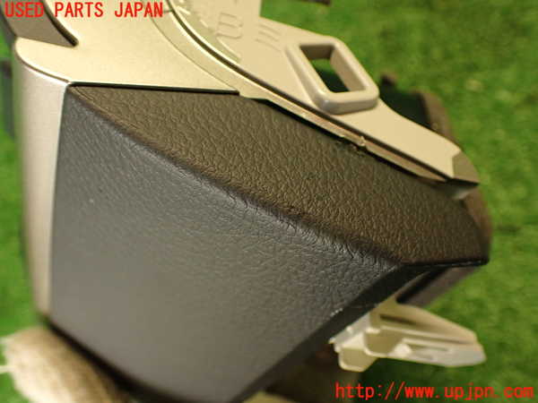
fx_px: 497
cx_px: 269
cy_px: 202
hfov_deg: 56.8
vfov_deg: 44.2
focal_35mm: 32
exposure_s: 1/30
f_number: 2.4
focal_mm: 5.79
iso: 400
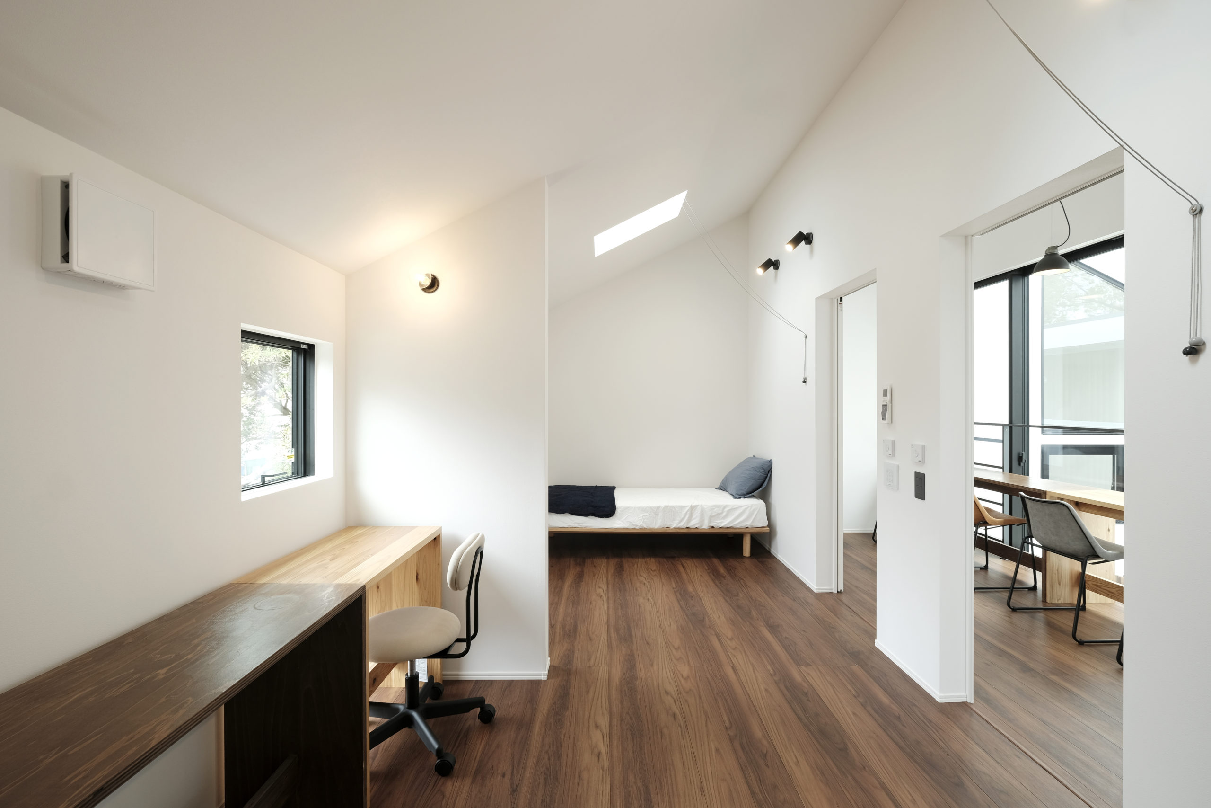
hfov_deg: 100.4
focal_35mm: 15
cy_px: 404
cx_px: 606
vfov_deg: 77.3
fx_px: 505
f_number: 6.4
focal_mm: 10
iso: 160
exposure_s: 1/10
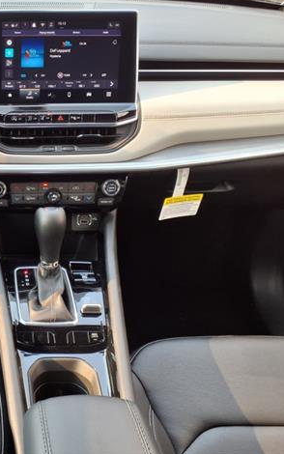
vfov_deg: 50.4
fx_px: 483
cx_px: -14
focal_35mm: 39
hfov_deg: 30.0
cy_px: 226
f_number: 1.9
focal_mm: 3.58
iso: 50
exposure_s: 1/120
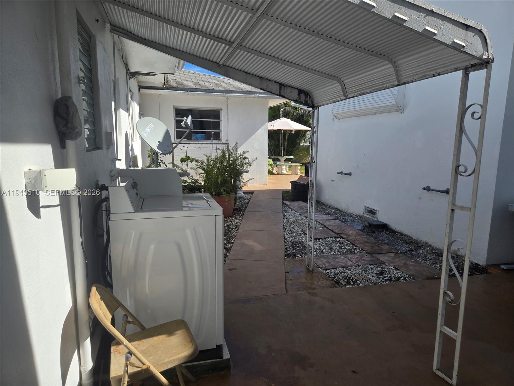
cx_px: 257
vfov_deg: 58.9
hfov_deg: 73.9
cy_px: 193
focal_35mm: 23
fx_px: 342
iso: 25
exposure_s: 1/1668
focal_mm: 5.4
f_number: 1.8
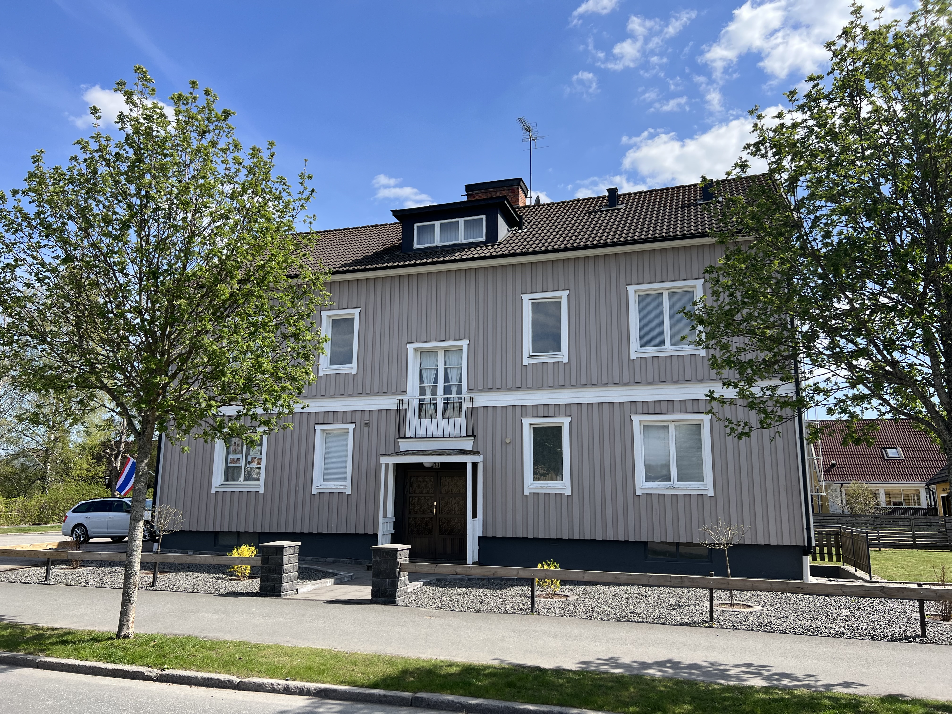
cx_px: 476
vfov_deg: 53.1
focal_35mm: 26
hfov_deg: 67.3
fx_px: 715
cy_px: 357
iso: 50
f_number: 1.5
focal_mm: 5.7
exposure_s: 1/2695
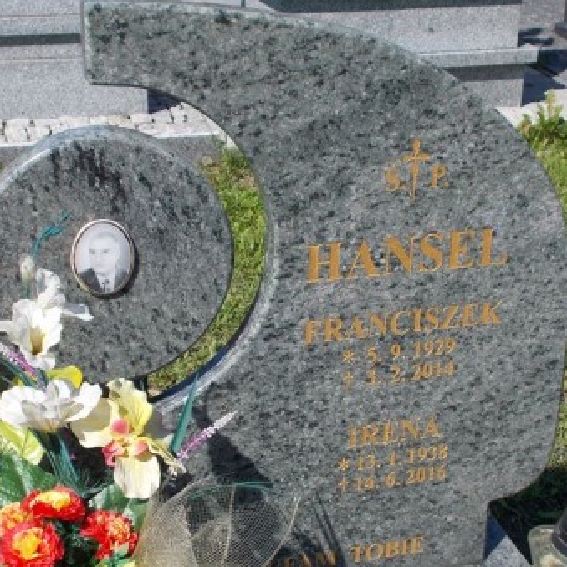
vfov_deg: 26.4
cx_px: 288
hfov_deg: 26.5
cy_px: 353
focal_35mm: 65
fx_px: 1205
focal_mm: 6.9
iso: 80
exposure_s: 1/125
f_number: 9.8
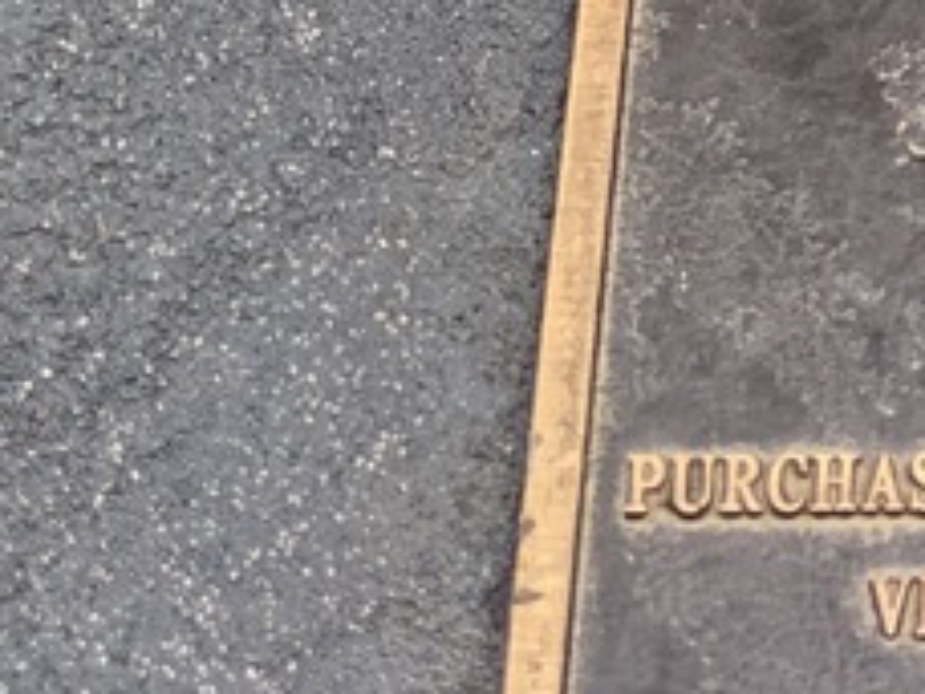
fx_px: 3233
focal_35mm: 121
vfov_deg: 10.9
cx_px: 1087
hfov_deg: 15.7
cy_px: -800
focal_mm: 4.44
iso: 37
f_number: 1.8
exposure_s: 1/385
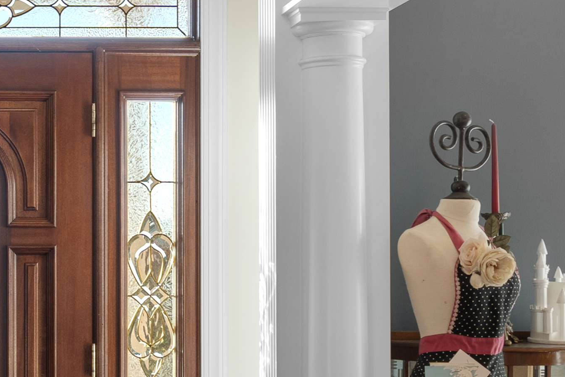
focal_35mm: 83
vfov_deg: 16.4
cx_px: -32
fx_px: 1303
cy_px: 243
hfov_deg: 23.2
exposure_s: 1/2.5
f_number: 8
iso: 100
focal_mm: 16
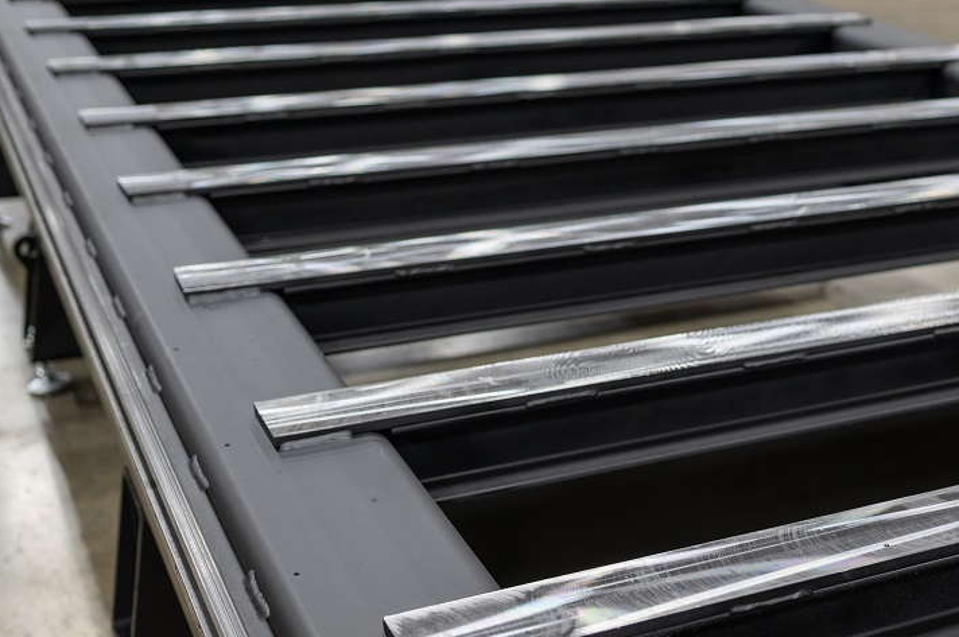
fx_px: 1570
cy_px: 485
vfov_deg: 22.7
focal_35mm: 59
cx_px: 766
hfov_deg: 33.0
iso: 400
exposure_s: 1/125
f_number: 2.8
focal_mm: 35
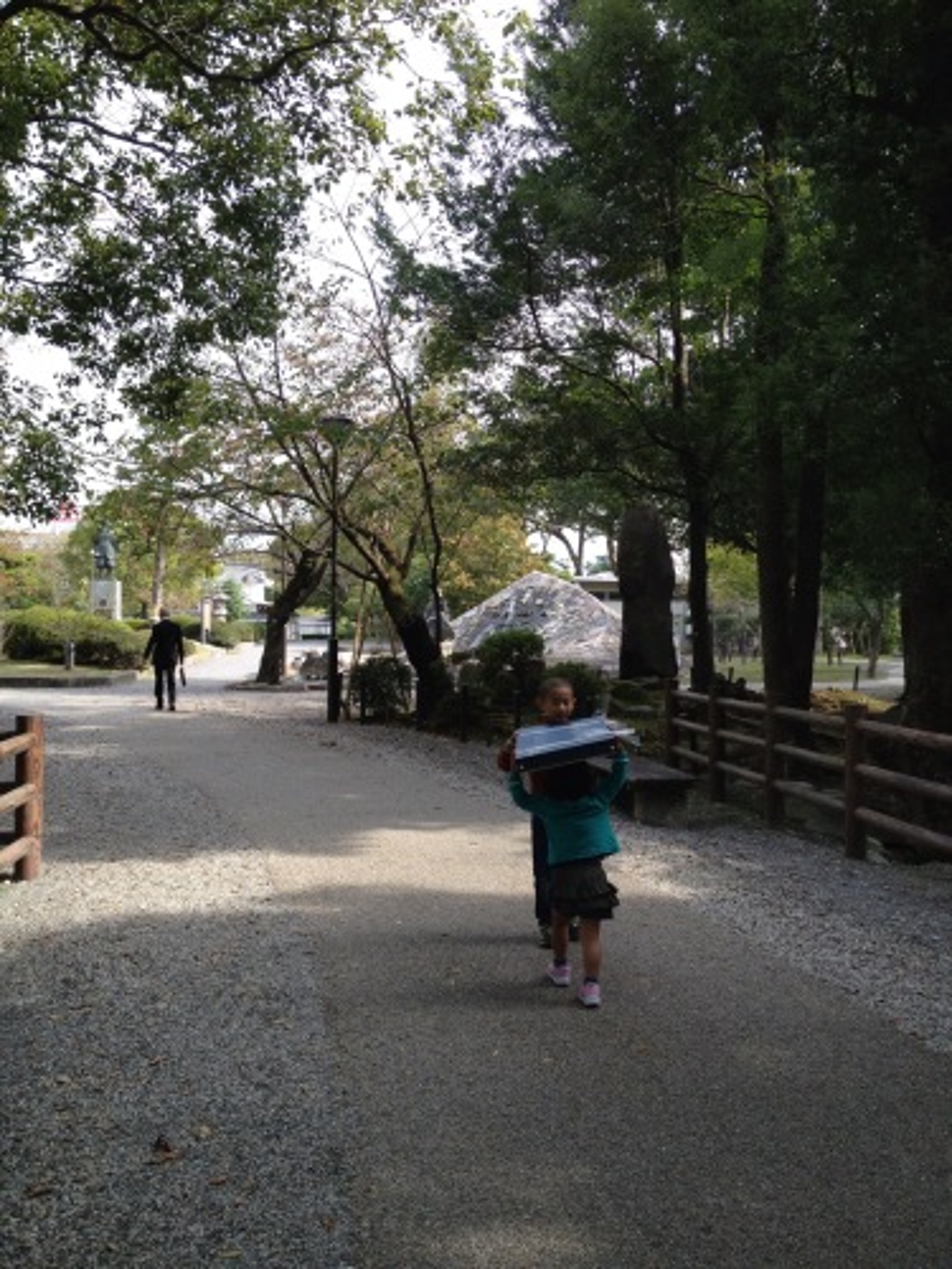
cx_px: 476
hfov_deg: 40.7
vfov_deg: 52.6
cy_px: 634
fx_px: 1283
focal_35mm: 35
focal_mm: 4.28
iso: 50
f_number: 2.4
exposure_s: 1/361
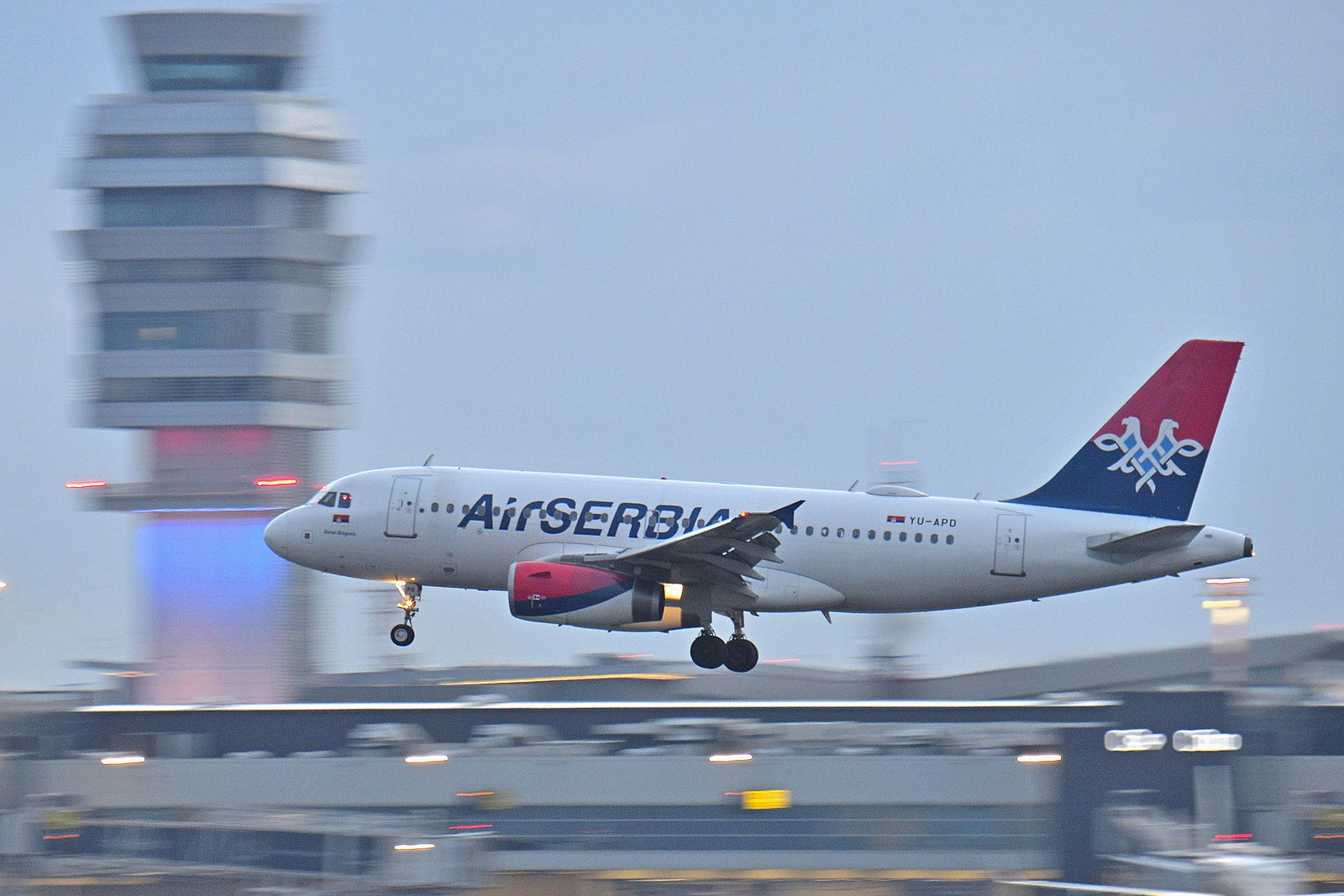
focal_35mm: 370
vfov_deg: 3.7
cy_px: 448
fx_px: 13814
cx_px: 672
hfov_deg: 5.6
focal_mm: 370
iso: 640
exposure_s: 1/50
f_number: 8
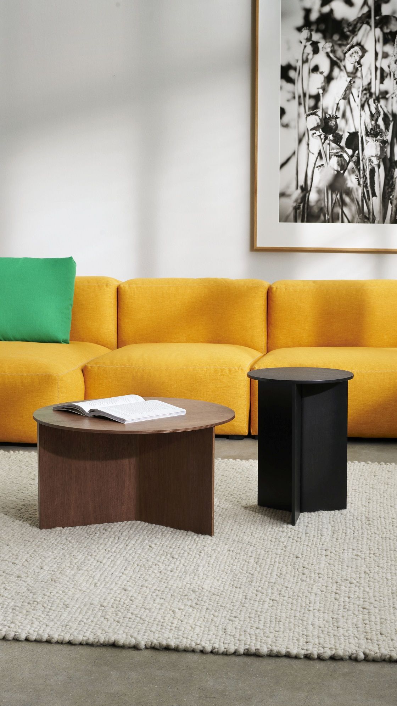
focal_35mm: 61
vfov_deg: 34.4
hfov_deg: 19.7
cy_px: 353
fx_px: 1142
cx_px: 197
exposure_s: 1/25
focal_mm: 58
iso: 200
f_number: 11
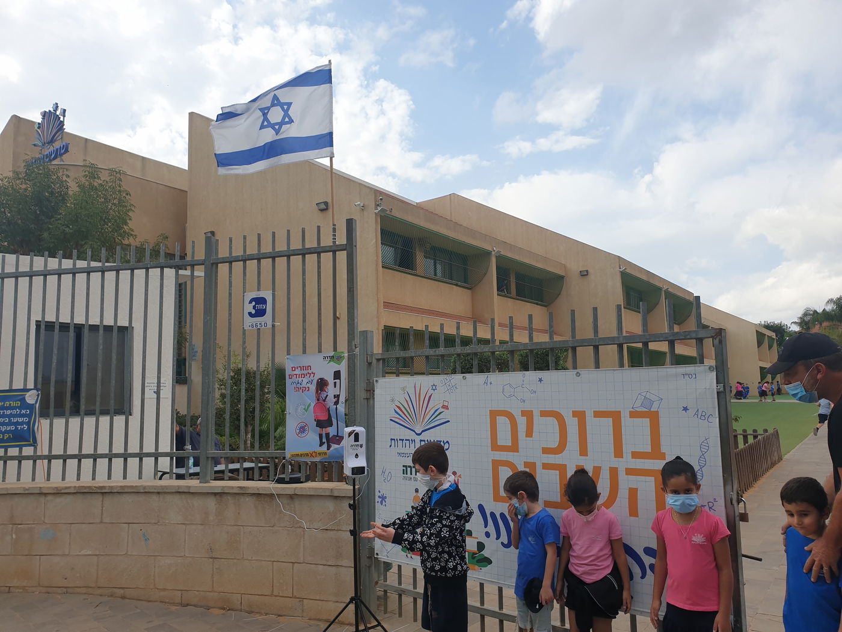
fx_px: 632
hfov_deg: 67.3
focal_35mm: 26
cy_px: 316
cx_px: 421
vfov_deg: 53.1
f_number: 2.4
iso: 50
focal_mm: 4.3
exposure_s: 1/1377
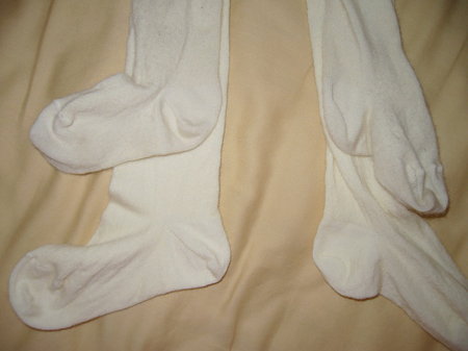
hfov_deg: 52.7
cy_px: 176
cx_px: 234
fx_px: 473
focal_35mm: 35
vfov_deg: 40.7
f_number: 2.8
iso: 100
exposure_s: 1/8
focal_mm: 5.8
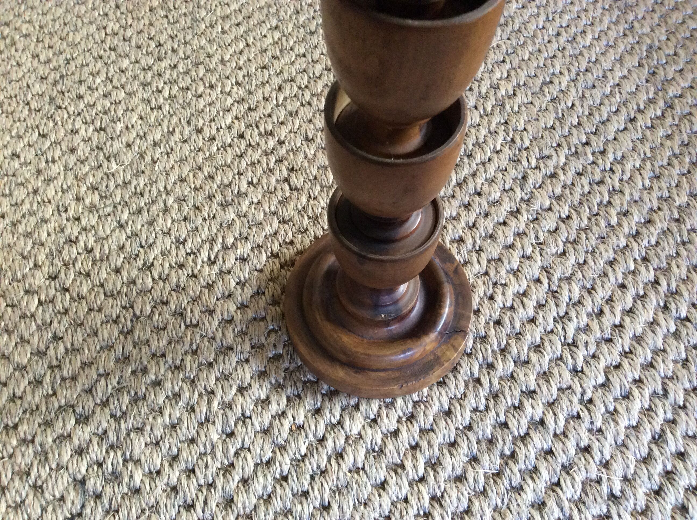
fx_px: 643
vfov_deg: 44.1
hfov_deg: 56.9
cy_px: 260
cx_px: 348
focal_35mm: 32
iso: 200
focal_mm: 3.3
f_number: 2.4
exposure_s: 1/25
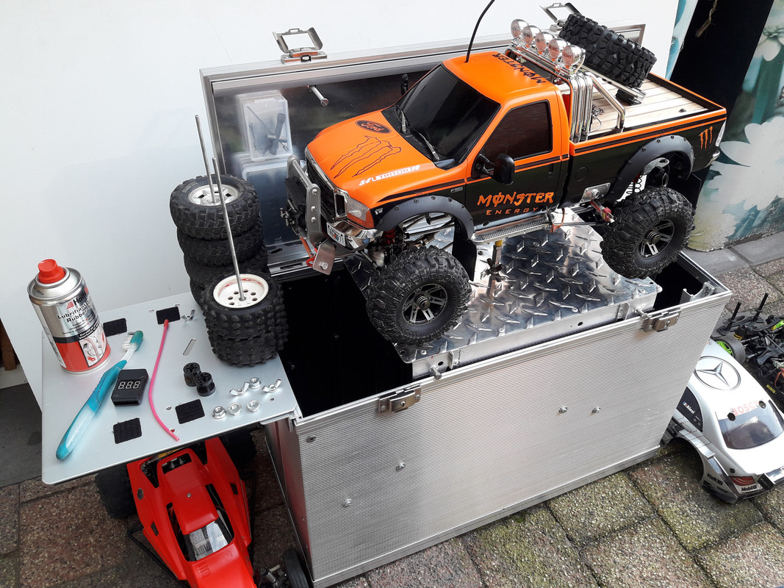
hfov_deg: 63.4
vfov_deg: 49.7
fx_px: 634
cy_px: 294
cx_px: 392
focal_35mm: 28
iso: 40
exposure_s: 1/133
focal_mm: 3.7
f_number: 1.9
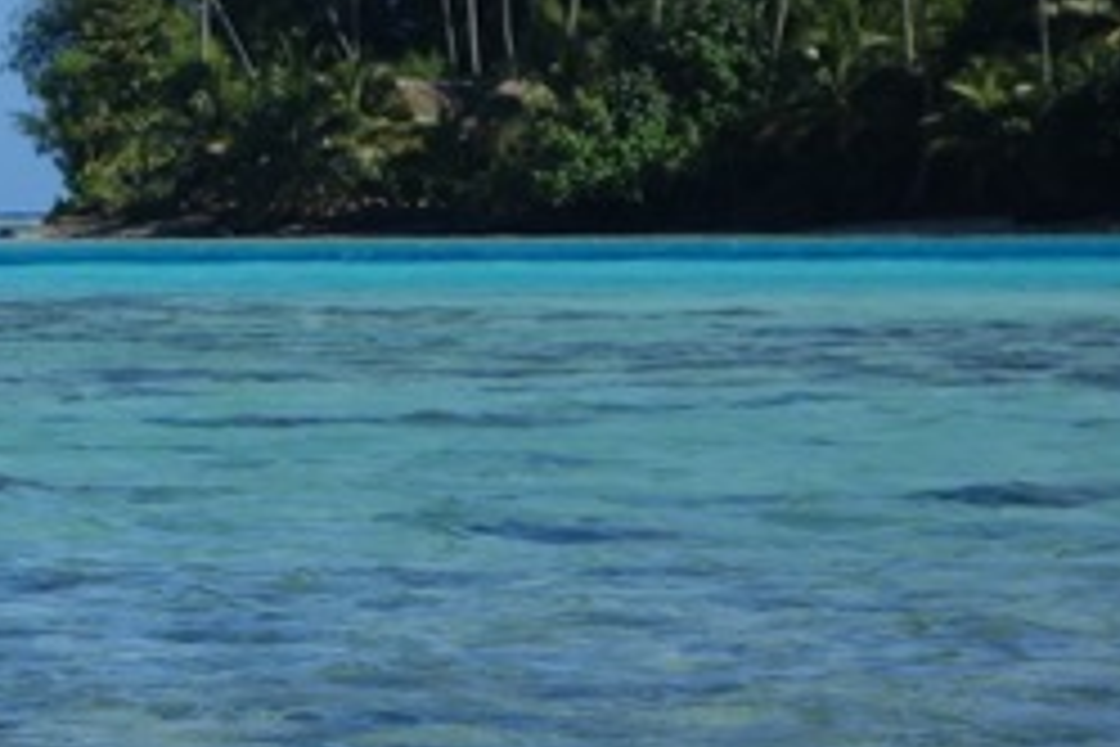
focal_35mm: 361
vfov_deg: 3.8
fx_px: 11230
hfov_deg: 5.7
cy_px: 621
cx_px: -549
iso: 125
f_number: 5.6
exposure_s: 1/800
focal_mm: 37.1
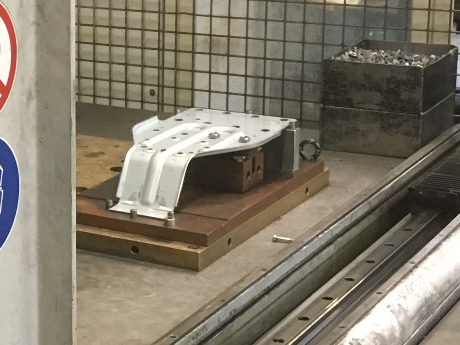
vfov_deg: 14.9
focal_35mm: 99
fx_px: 1316
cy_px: 109
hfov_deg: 19.0
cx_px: -44
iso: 250
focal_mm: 4.15
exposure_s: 1/33
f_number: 2.2
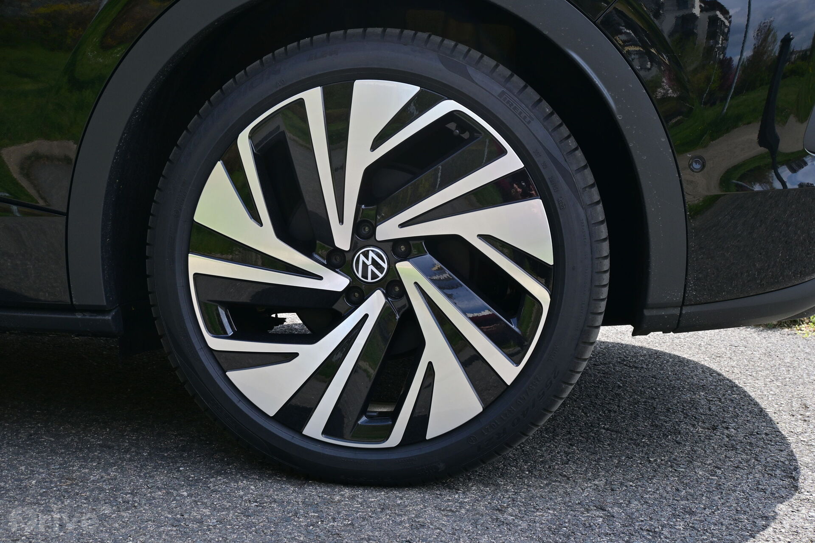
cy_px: 272
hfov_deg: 43.6
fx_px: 1019
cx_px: 408
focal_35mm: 45
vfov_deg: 29.9
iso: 100
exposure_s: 1/100
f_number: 10
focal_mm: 30
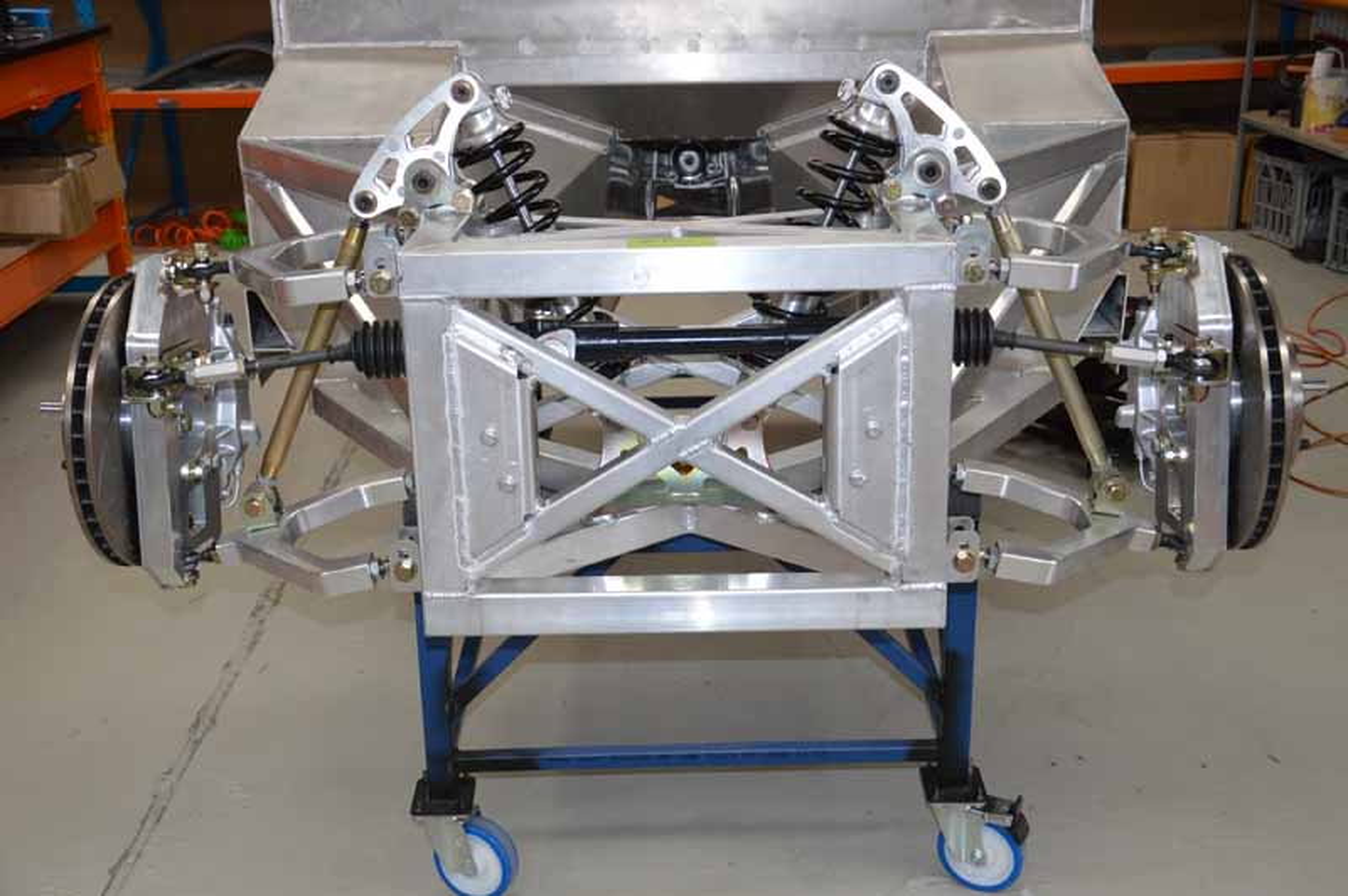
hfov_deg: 43.6
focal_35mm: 45
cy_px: 448
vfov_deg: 29.8
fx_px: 1684
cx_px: 674
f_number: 4.2
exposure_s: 1/60
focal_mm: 30
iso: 450
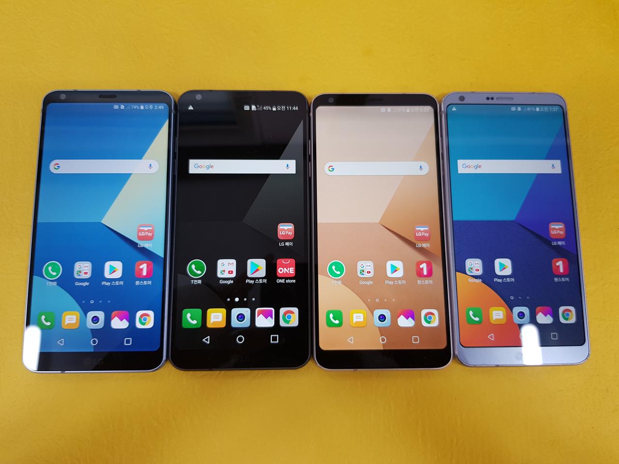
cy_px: 232
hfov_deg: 67.3
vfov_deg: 53.1
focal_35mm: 26
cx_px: 310
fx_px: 465
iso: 50
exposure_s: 1/60
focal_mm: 4.2
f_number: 1.7
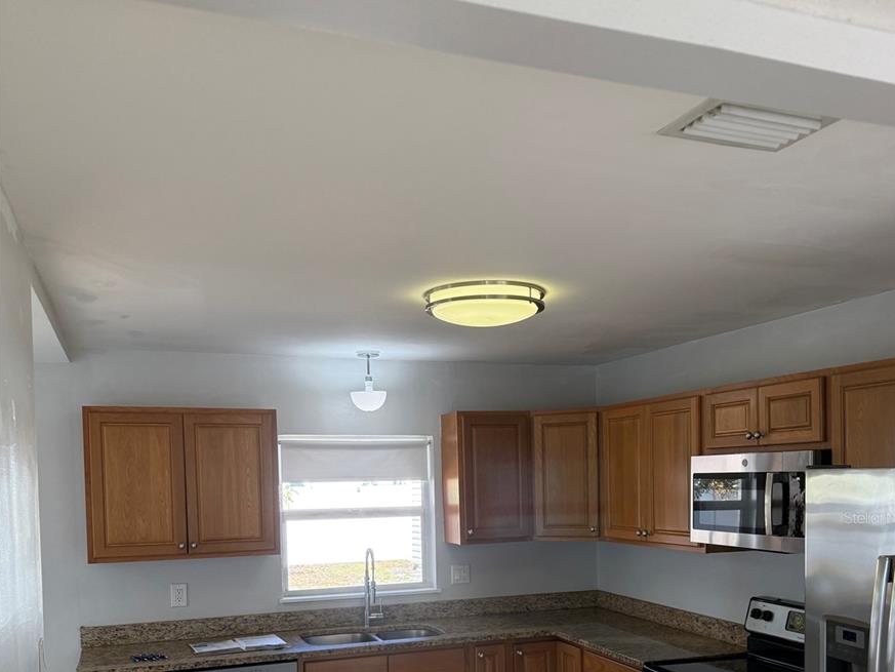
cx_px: 455
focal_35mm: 33
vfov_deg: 41.5
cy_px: 517
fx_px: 853
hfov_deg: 55.3
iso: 160
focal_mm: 6.76
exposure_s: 1/237
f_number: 1.78
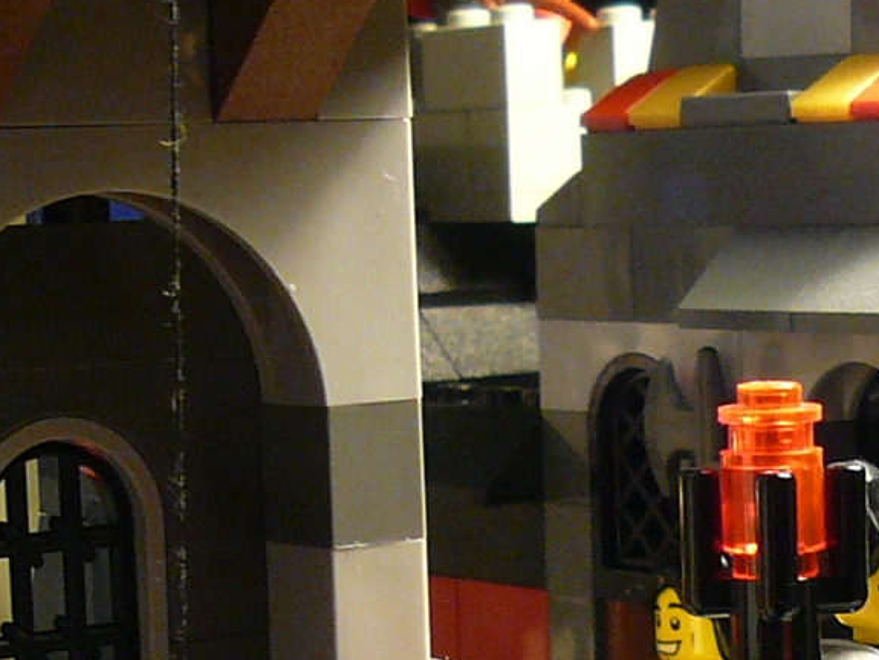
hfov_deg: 16.3
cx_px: 547
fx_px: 3074
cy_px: 651
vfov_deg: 12.1
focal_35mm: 121
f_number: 2.8
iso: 125
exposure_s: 1/15
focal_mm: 4.6
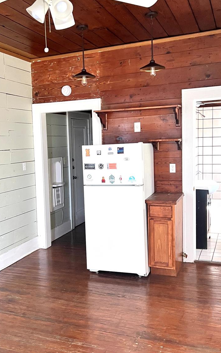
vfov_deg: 52.7
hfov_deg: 34.4
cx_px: 95
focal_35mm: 37
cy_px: 173
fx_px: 357
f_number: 1.5
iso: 250
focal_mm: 5.7
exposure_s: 1/60
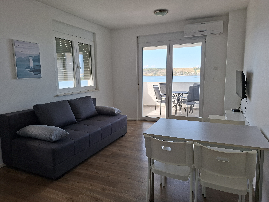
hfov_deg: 73.9
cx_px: 134
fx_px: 179
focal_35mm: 23
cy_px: 101
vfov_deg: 58.9
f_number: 1.8
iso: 50
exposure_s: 1/173
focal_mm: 5.54
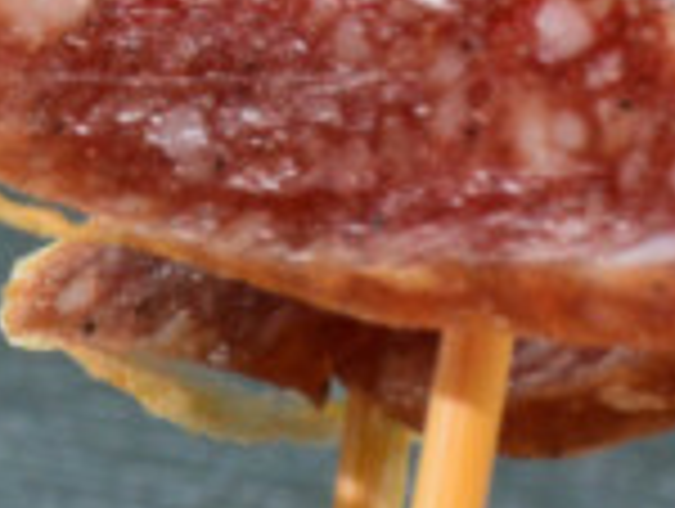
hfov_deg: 1.2
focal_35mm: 1614
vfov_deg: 0.9
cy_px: 315
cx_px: -801
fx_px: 31523
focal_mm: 140
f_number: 18
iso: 800
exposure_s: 1/8
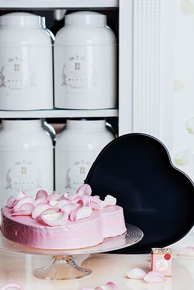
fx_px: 919
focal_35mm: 114
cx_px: 112
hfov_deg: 12.0
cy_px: 238
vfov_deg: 17.8
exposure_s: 1/250
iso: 125
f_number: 7.1
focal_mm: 60
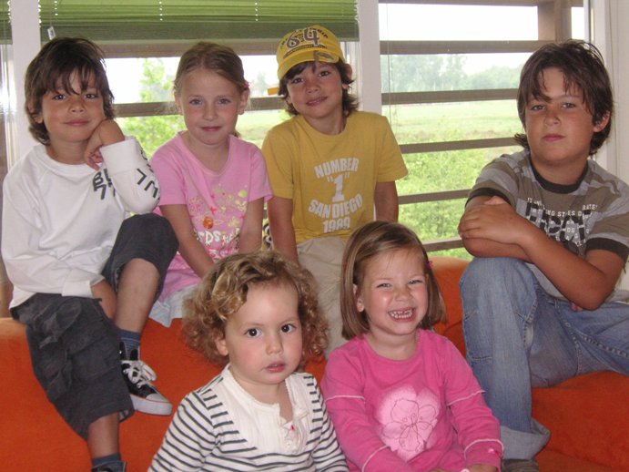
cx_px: 314
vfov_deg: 24.0
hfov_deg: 31.7
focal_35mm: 61
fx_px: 1108
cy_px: 236
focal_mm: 10.2
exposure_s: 1/60
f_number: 3.9
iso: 160
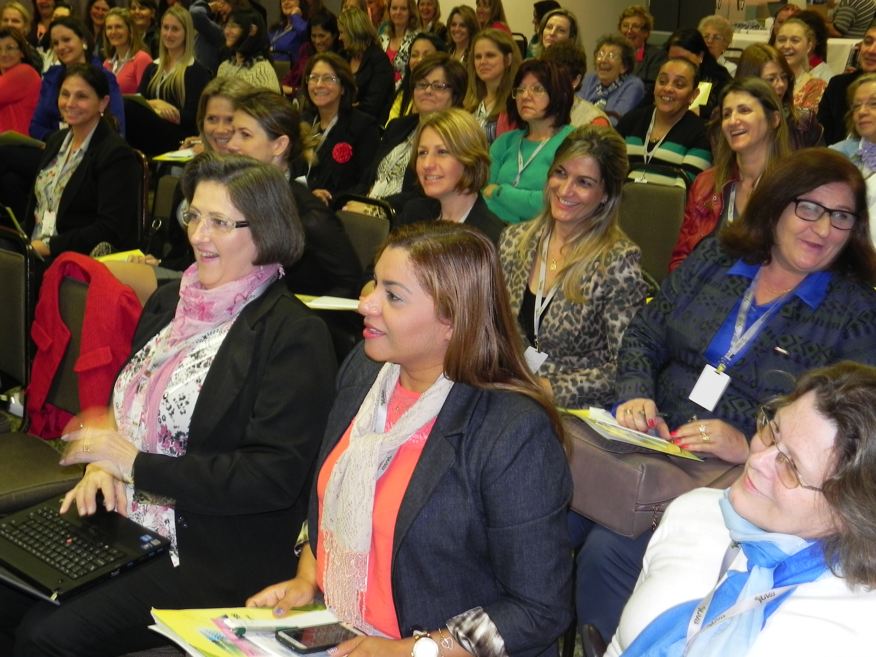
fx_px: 1164
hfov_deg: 41.2
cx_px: 438
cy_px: 328
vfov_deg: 31.5
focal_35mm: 46
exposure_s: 1/30
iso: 200
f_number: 3.2
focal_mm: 8.2
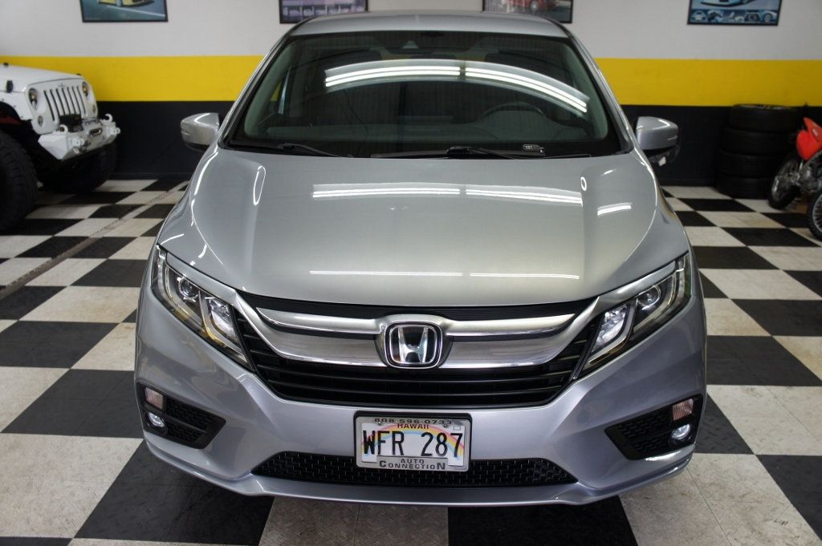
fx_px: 684
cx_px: 411
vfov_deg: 43.5
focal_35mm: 30
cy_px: 273
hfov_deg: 62.0
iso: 200
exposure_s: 1/40
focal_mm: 20
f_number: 4.5
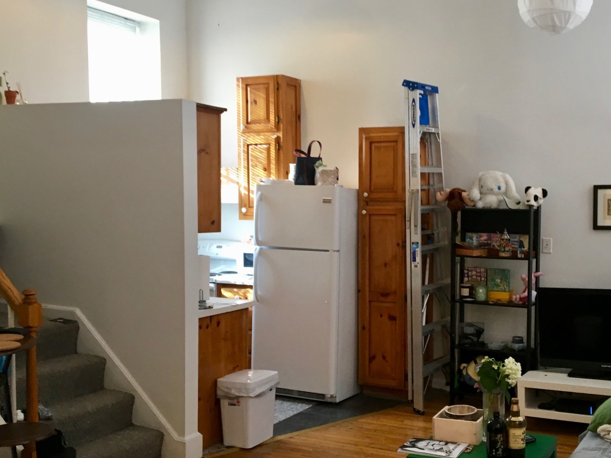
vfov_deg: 33.6
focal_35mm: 43
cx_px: 396
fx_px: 759
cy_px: 254
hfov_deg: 43.4
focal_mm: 4.15
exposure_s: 1/30
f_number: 2.2
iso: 80
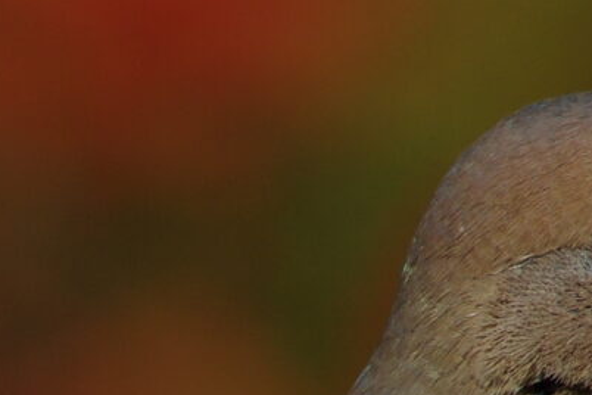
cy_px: 812
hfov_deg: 0.5
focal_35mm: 4001
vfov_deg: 0.3
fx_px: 65789
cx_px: -576
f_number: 8
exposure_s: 1/1000
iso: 200
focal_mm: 420
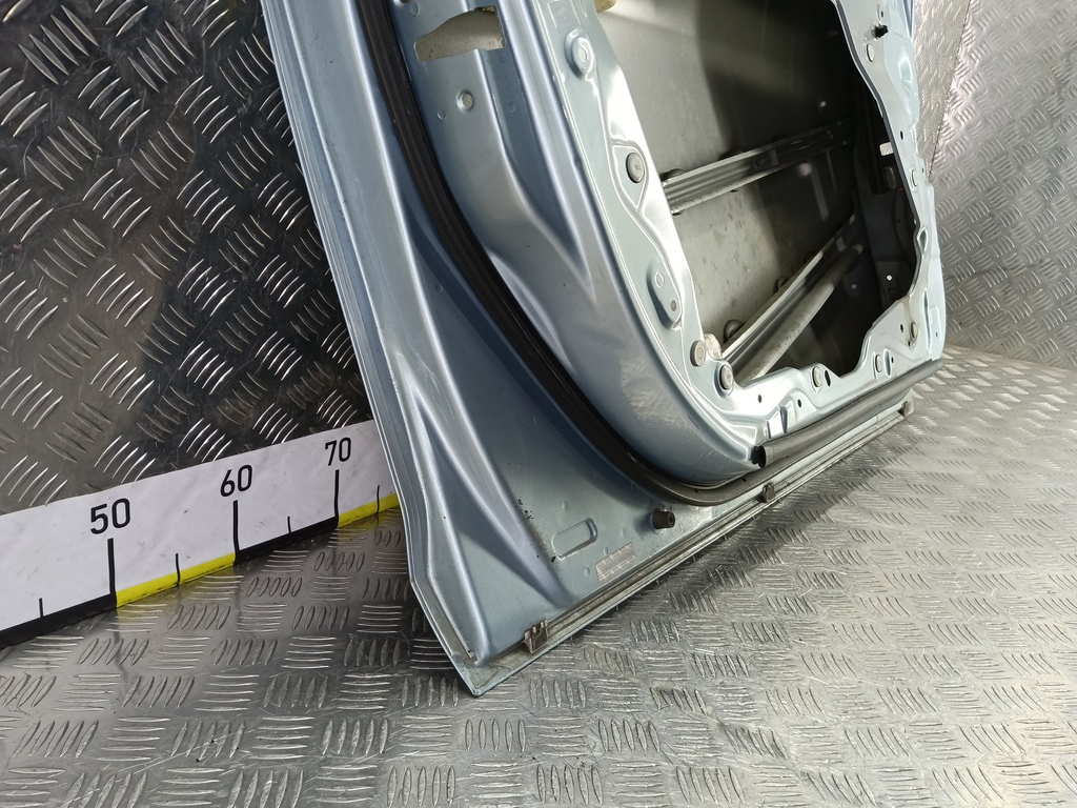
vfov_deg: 58.9
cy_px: 404
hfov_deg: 73.9
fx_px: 716
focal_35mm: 23
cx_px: 538
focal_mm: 4.11
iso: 159
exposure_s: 1/50
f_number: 1.6
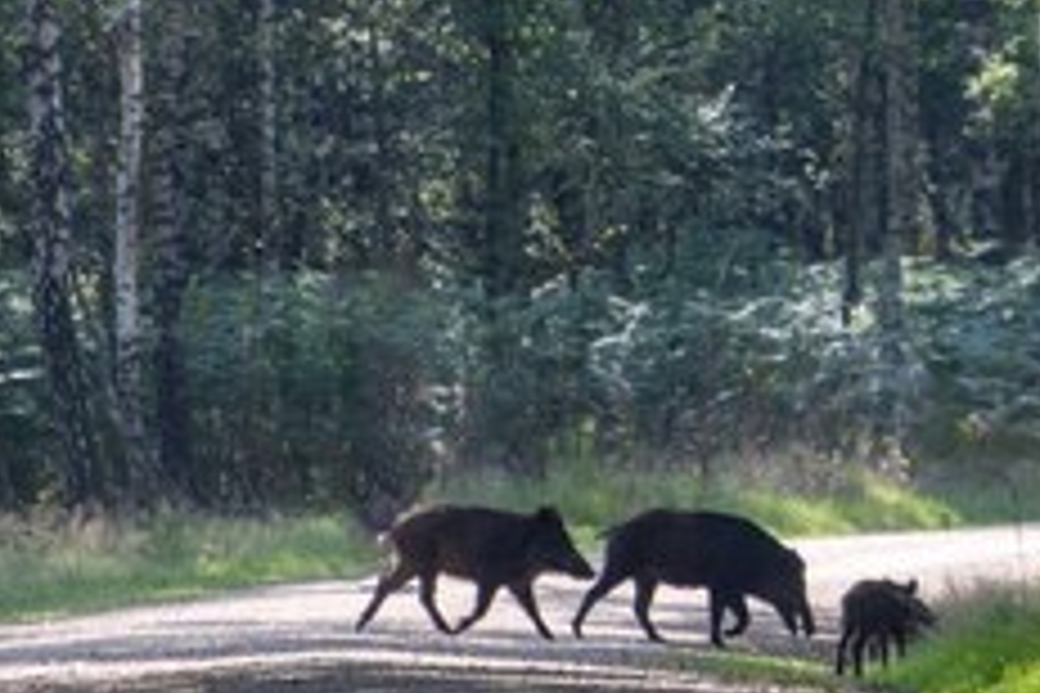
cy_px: 340
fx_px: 25940
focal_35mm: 898
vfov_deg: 1.5
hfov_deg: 2.3
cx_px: 1017
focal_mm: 300
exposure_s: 1/400
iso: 400
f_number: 5.6
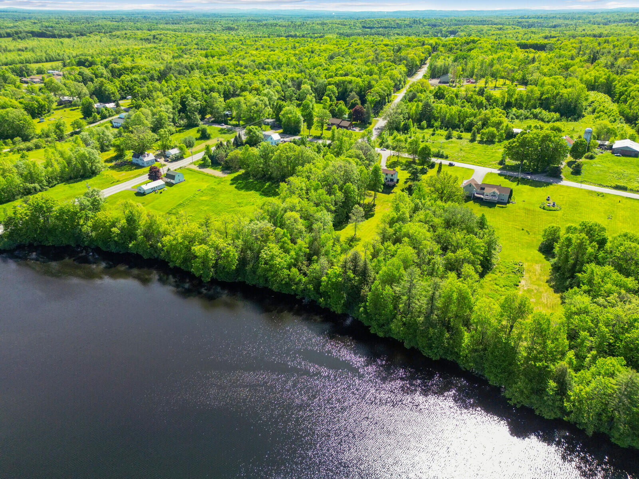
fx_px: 443
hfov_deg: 71.6
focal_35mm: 24
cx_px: 320
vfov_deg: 56.8
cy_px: 240
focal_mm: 6.72
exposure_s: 1/2000
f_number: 1.7
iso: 200
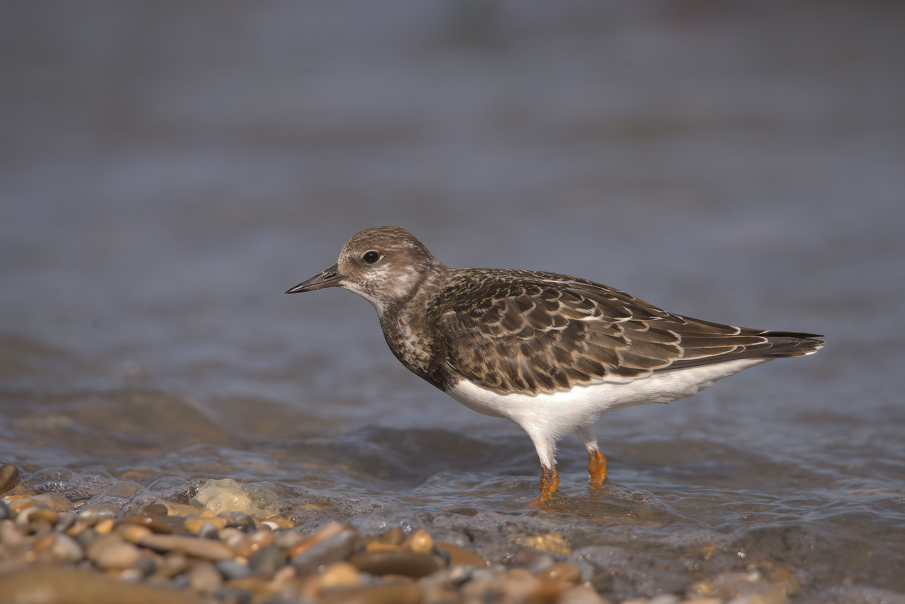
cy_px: 302
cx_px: 452
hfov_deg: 3.4
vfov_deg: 2.3
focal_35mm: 600
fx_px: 15088
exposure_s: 1/1250
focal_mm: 600
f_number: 8
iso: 400
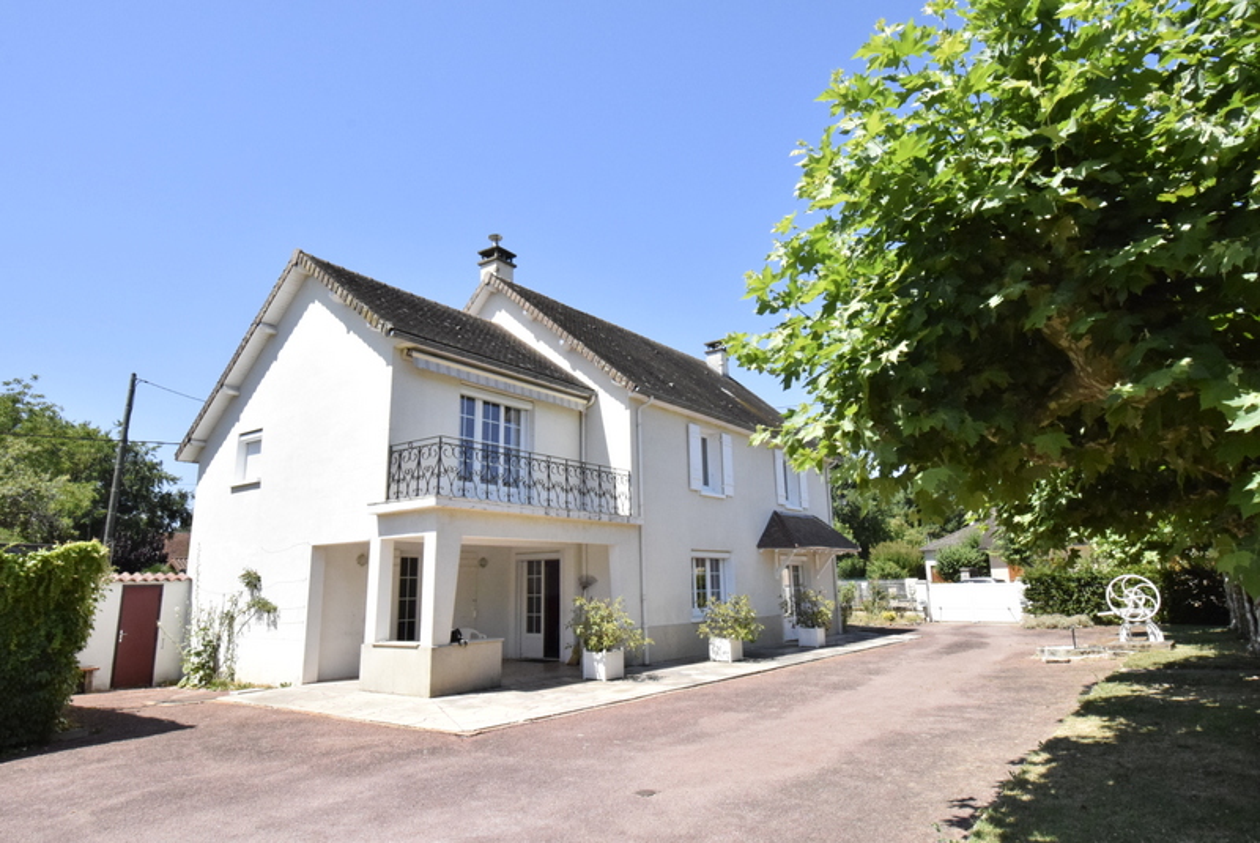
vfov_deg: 59.6
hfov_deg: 81.2
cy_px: 422
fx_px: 736
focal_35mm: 21
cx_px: 630
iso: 2500
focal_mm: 14
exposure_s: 1/1000
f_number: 16
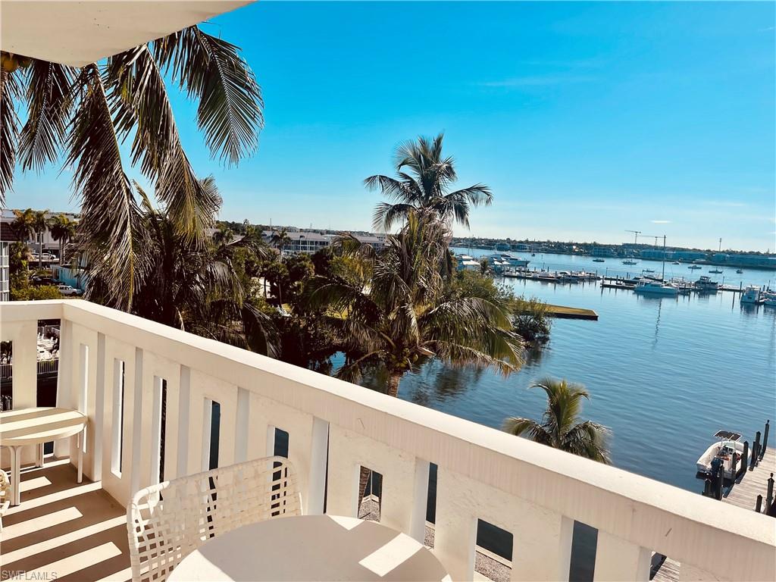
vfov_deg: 53.1
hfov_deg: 67.3
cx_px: 388
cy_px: 291
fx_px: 583
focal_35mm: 26
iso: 32
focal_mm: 5.1
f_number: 1.6
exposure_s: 1/6579
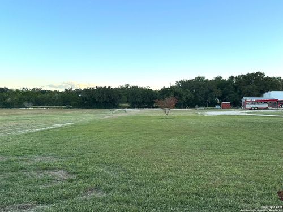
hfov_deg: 51.4
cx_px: 142
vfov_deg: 39.7
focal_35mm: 36
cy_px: 106
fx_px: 294
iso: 80
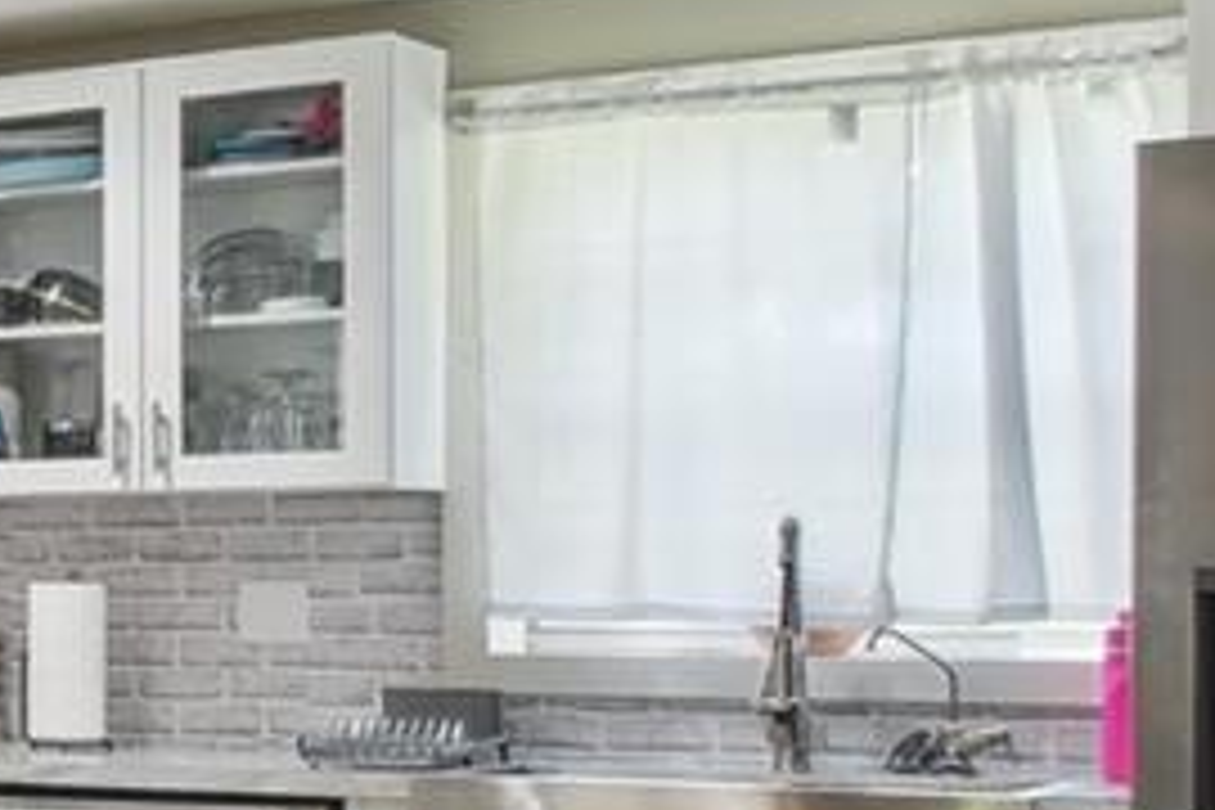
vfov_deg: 15.2
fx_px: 3004
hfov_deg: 15.5
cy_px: 684
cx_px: -1512
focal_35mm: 89
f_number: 7.1
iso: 100
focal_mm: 10
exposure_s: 1/1.67
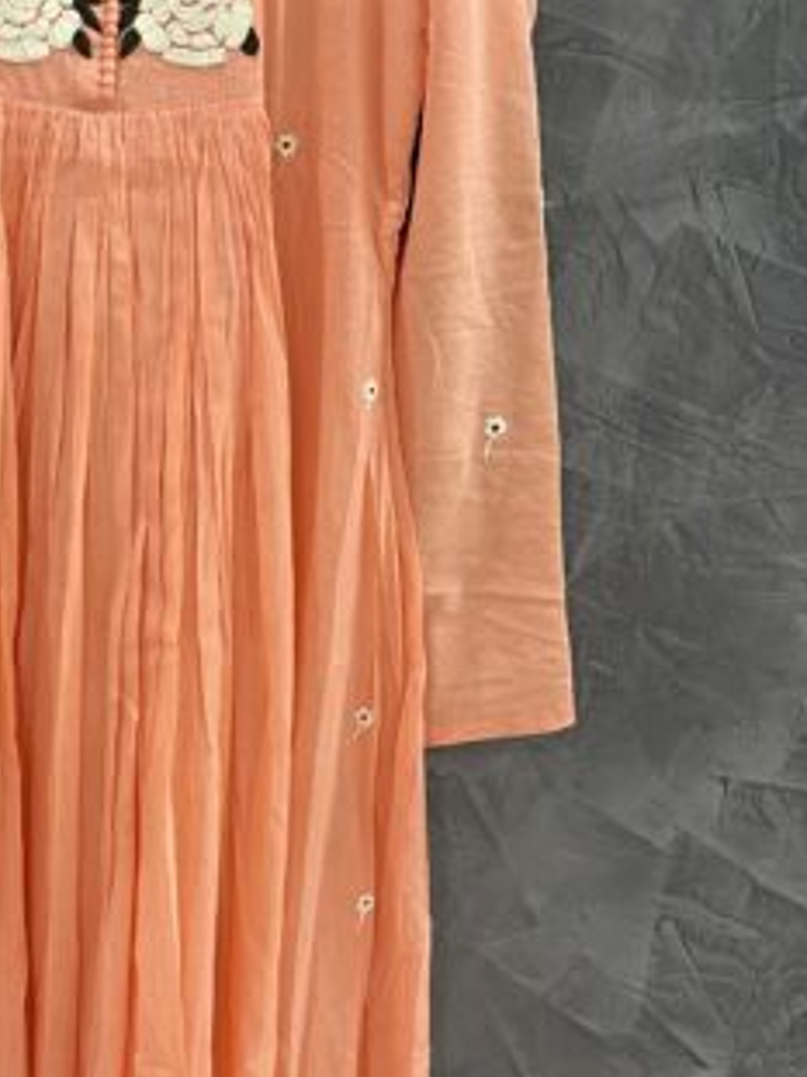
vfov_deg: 41.8
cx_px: 104
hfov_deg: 30.9
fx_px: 1400
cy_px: 416
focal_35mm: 45
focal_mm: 5.1
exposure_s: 1/50
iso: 100
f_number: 1.6
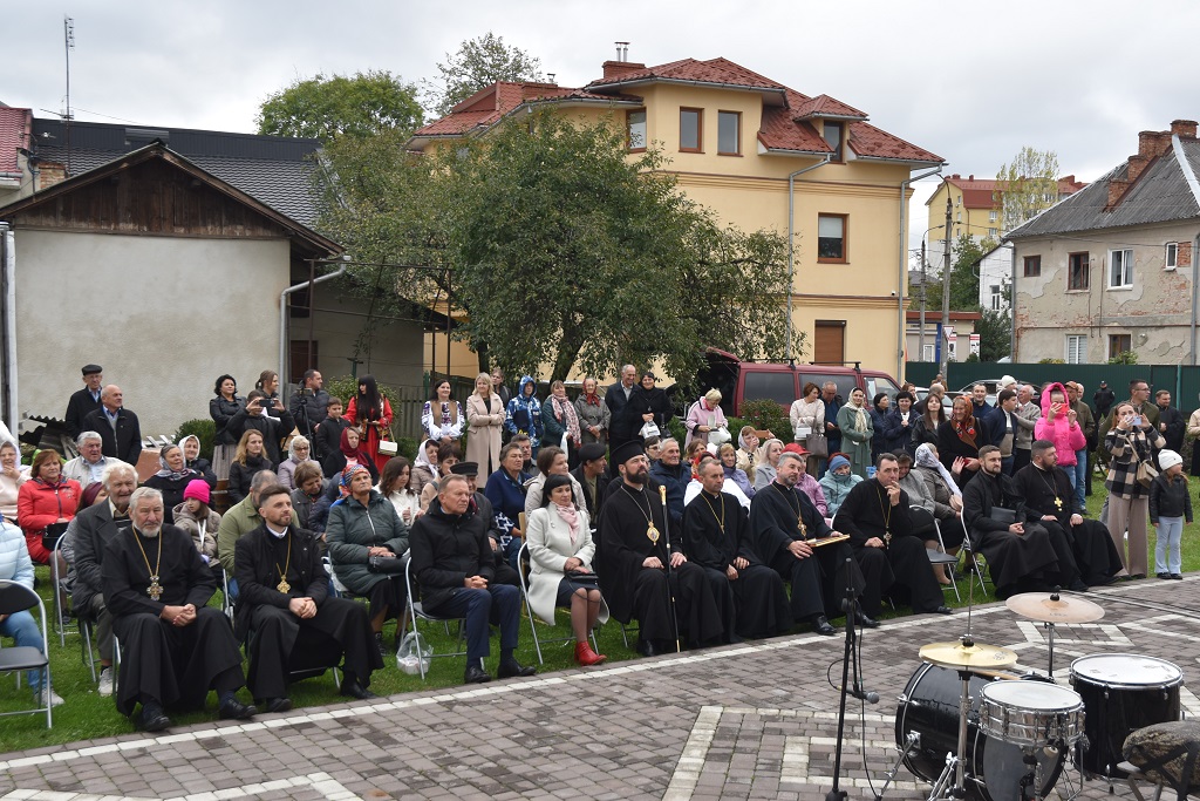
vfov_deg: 35.5
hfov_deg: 51.3
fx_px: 1250
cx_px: 600
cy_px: 400
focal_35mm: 38
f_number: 5.6
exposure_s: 1/250
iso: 200
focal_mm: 25
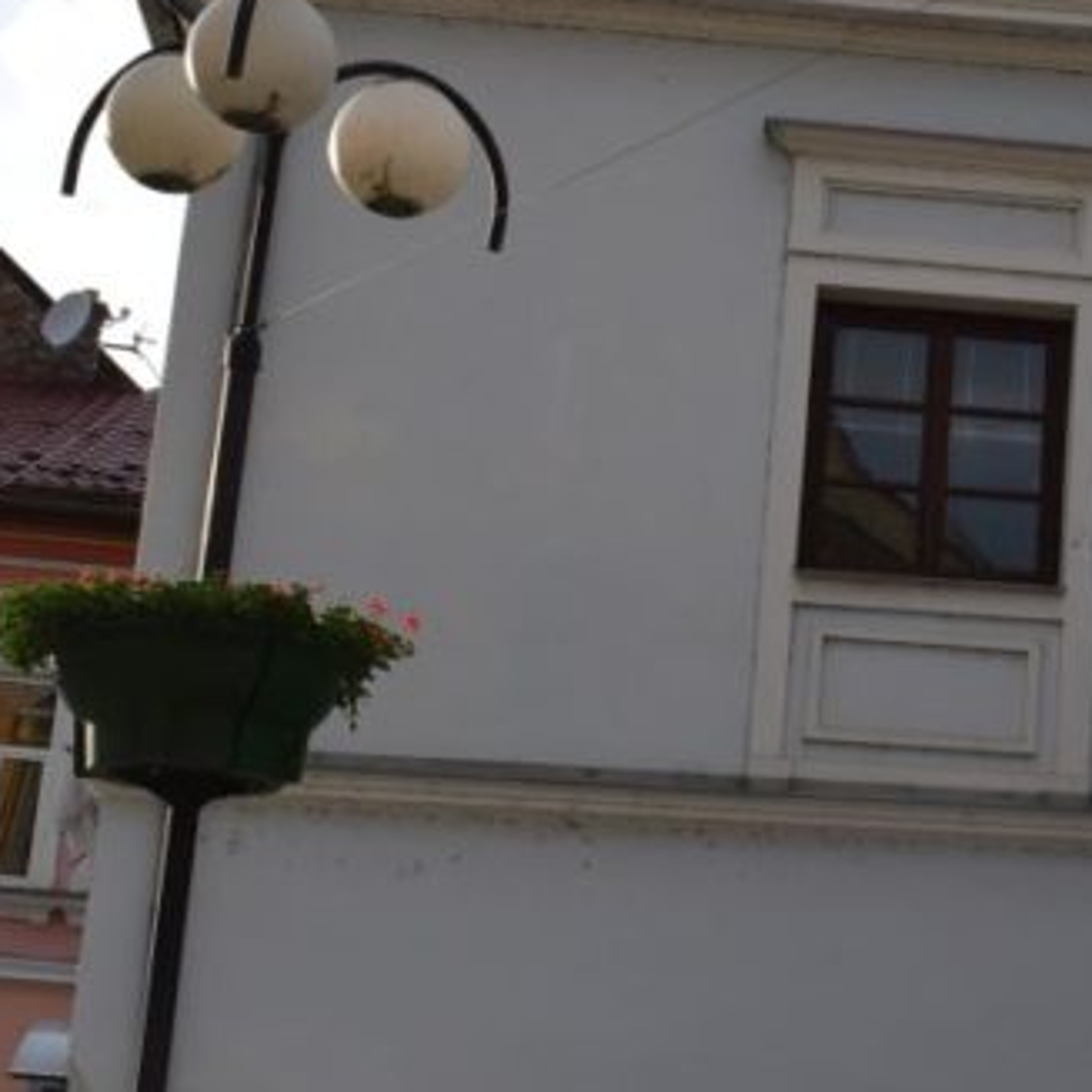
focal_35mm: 72
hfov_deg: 23.1
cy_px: 504
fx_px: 2570
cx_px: 1055
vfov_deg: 24.0
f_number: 9
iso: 200
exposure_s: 1/320
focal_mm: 18
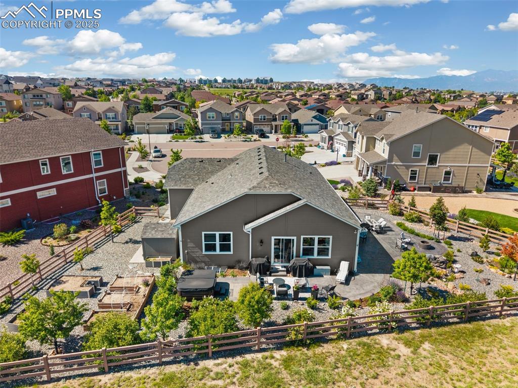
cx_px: 259
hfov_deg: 71.6
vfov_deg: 56.8
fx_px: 359
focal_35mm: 24
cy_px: 194
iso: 140
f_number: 1.8
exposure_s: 1/15
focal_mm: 8.67
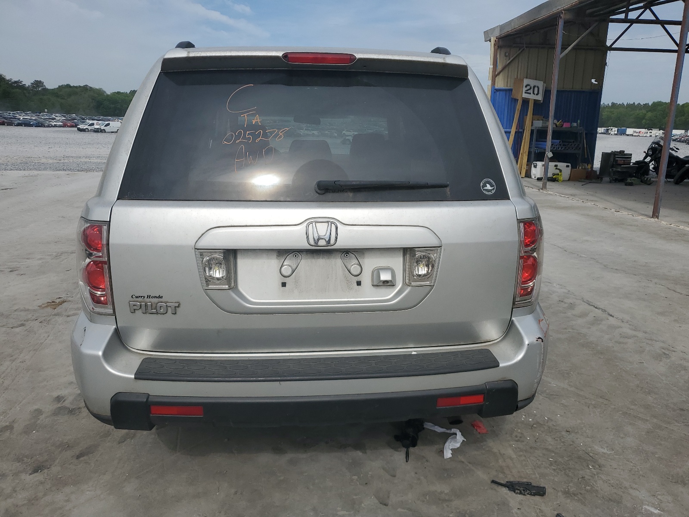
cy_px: 258
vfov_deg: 53.1
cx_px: 344
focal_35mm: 26
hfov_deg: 67.3
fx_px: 518
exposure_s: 1/5000
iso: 50
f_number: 1.5
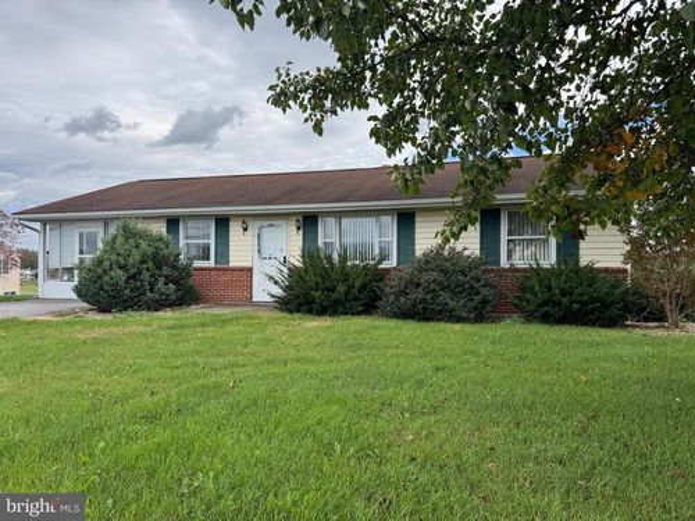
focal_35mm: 24
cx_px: 348
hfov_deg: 71.6
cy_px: 260
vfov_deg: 56.8
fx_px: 482
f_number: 1.78
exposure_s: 1/2710
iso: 80
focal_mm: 6.76
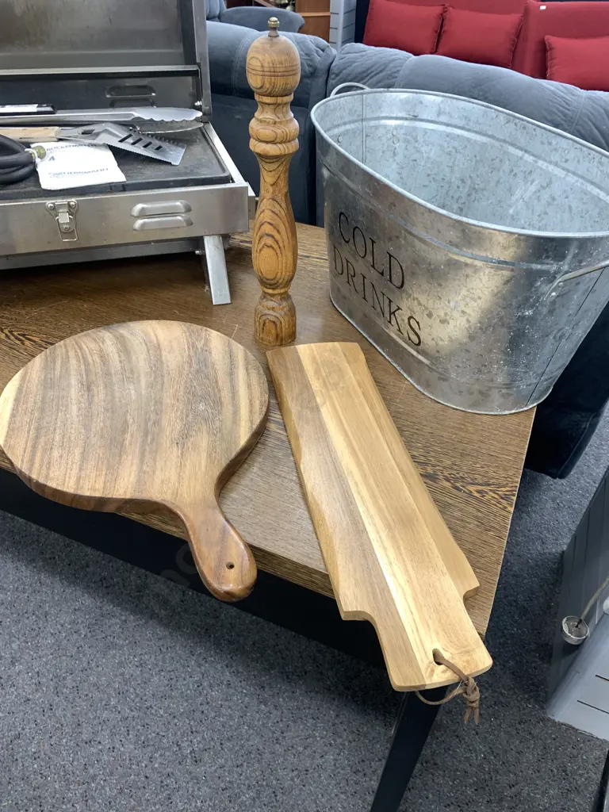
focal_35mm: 26
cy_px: 406
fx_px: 610
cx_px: 304
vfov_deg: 67.3
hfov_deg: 53.1
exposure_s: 1/50
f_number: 1.8
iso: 100
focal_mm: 4.25
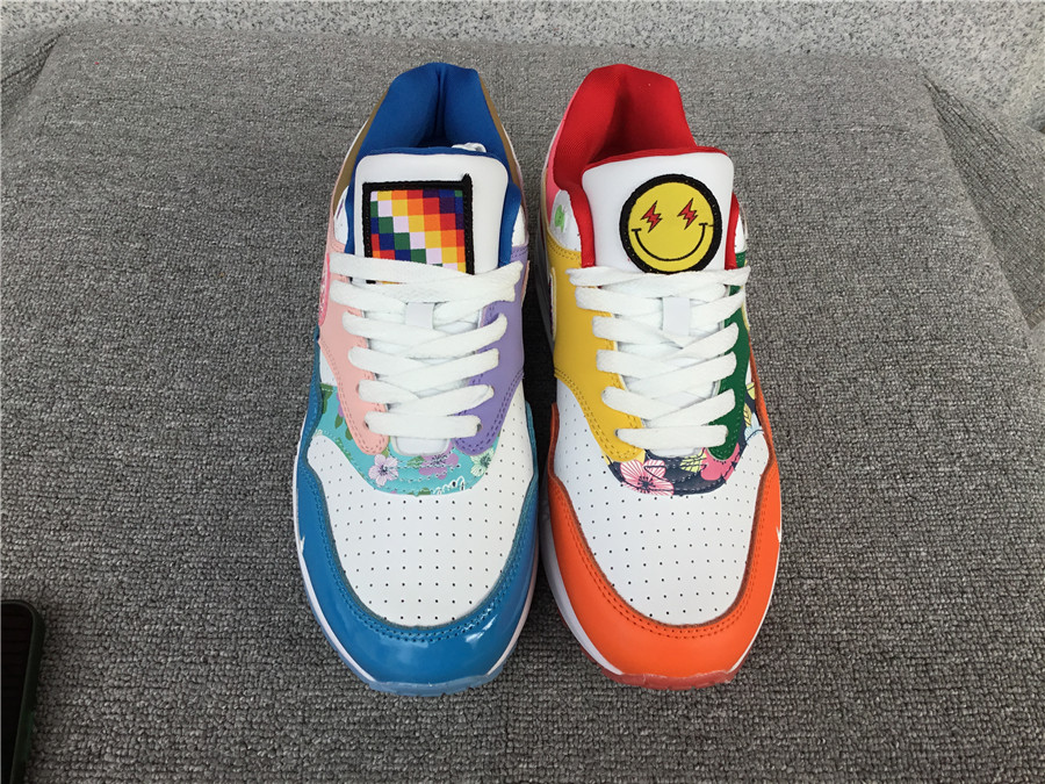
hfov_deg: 58.4
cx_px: 522
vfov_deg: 45.4
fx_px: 936
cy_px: 392
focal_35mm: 31
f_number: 2.4
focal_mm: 3.3
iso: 25
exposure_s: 1/202
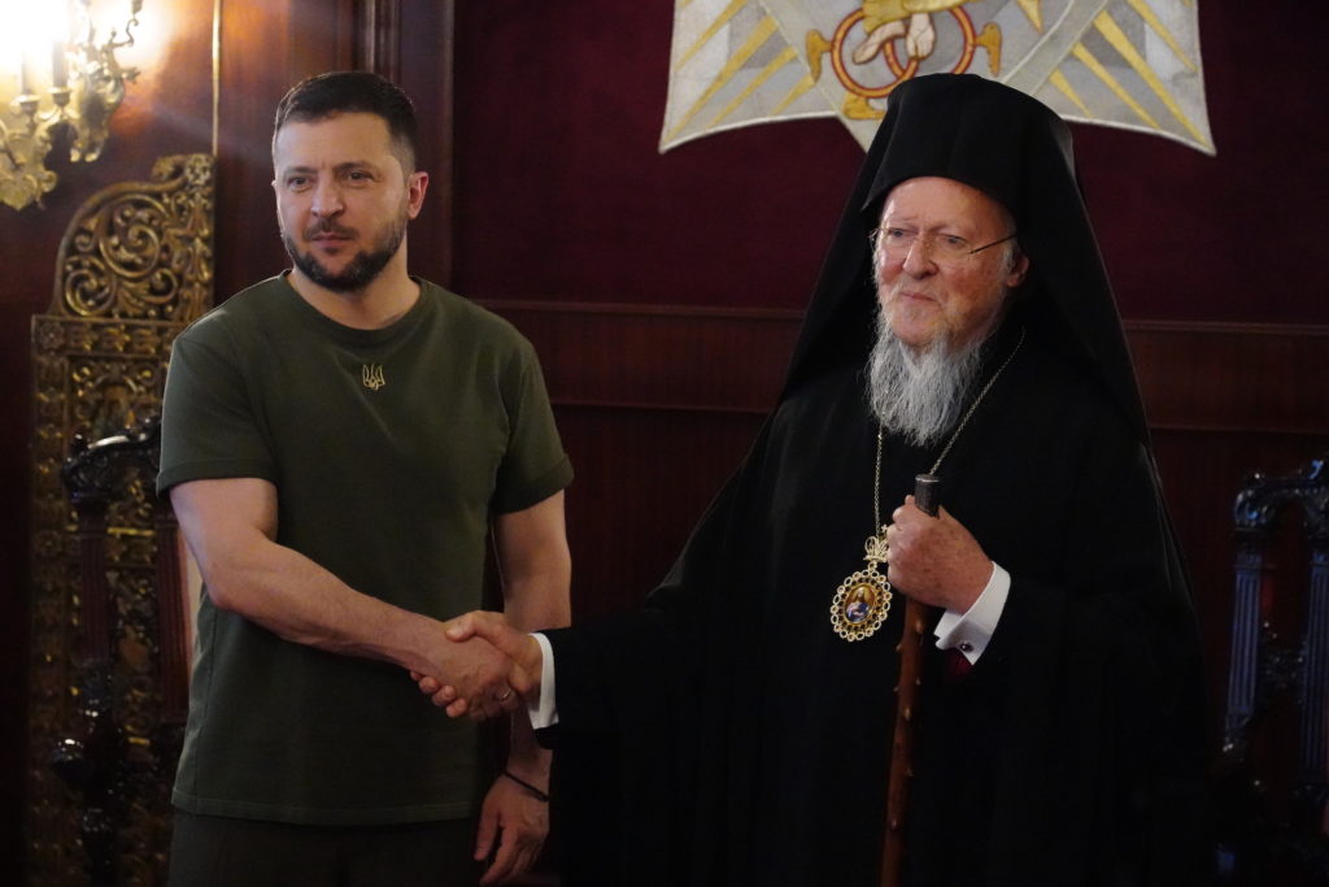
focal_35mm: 105
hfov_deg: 19.5
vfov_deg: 13.0
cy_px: 444
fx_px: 3877
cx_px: 664
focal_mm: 105
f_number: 5.6
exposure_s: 1/1000
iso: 32000
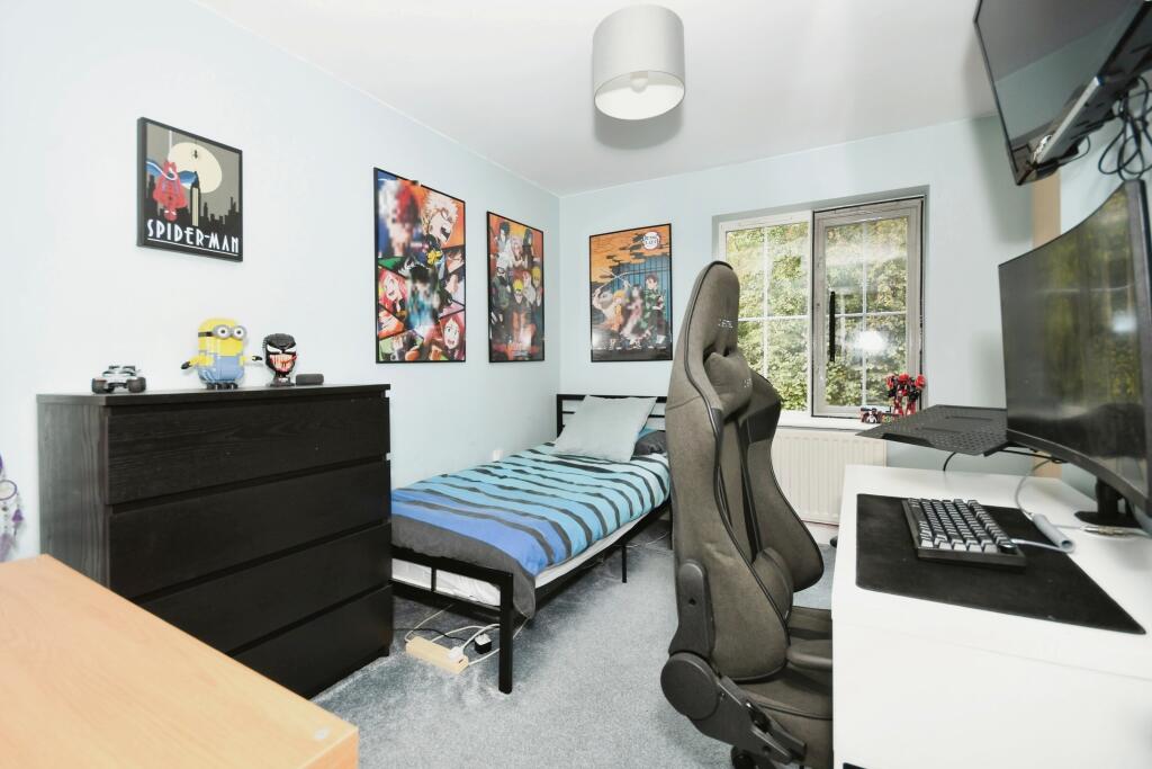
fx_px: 480
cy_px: 384
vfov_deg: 77.3
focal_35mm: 15
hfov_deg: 100.4
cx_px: 576
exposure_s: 1/60
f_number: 8
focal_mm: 10
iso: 400
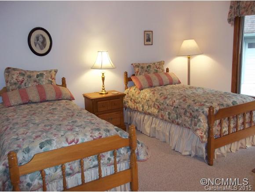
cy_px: 96
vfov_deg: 44.2
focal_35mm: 32
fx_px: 236
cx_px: 128
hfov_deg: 56.8
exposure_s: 1/30
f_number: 2.9
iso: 160
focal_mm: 5.7
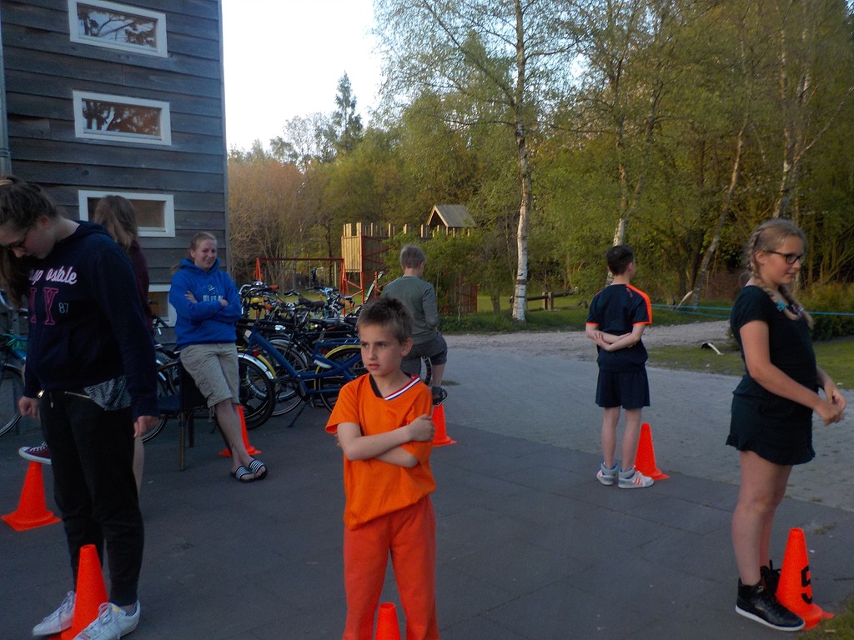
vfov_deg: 46.8
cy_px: 320
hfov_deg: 60.0
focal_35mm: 30
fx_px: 740
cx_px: 427
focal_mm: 4.1
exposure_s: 1/50
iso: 125
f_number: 3.3
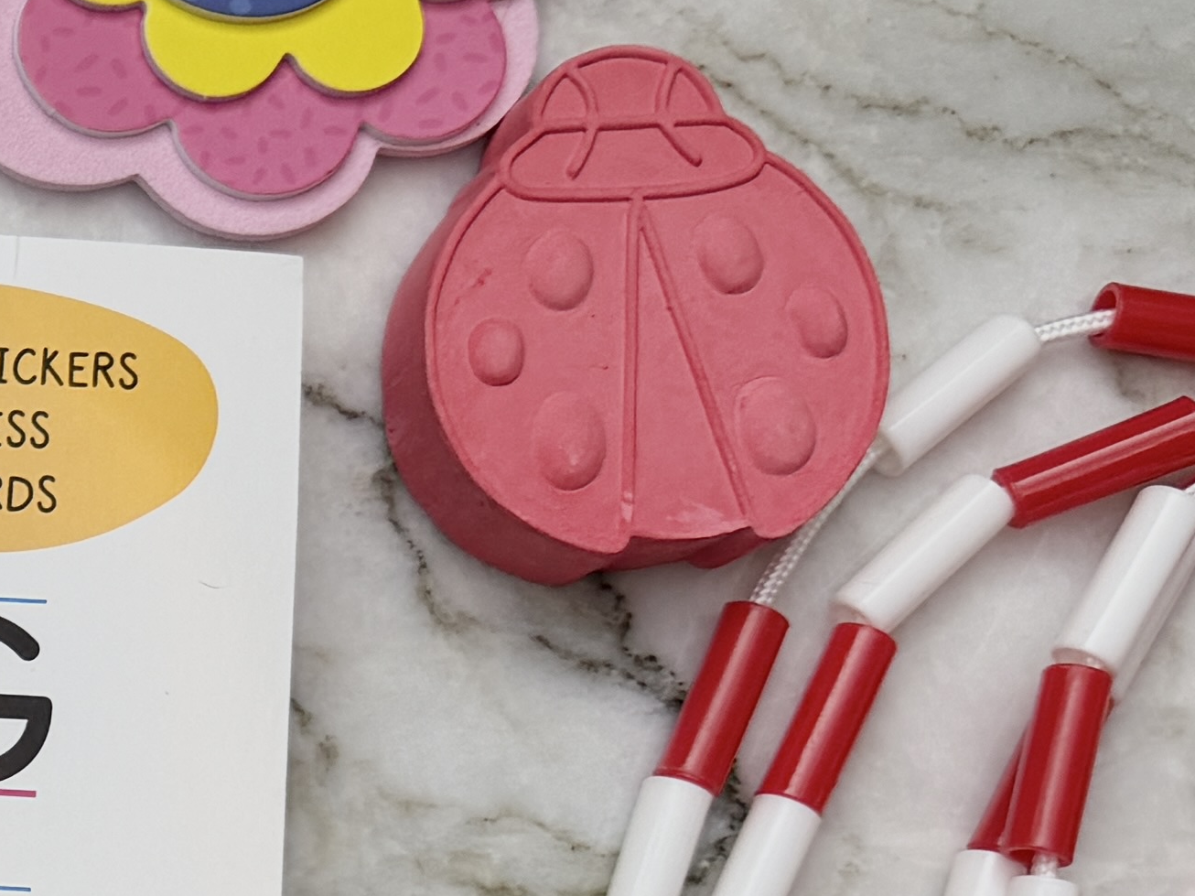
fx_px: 3624
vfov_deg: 13.7
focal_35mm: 105
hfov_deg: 15.8
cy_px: 1035
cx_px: -986
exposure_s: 1/528
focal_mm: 6.76
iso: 80
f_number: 1.78
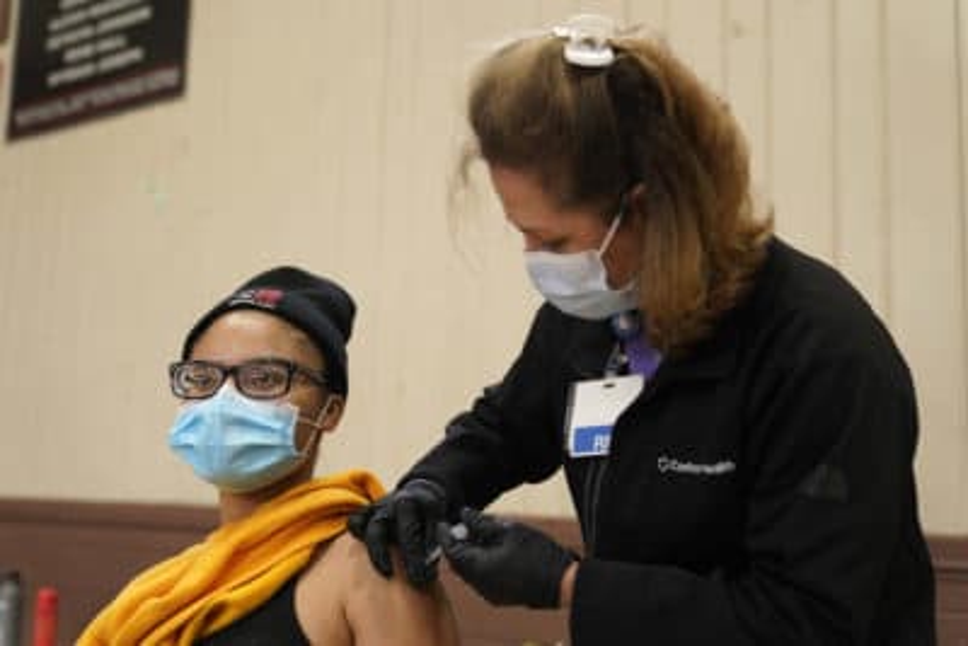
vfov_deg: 31.9
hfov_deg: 46.4
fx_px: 1130
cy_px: 323
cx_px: 484
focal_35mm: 42
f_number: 2.8
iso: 1600
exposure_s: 1/640
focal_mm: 42
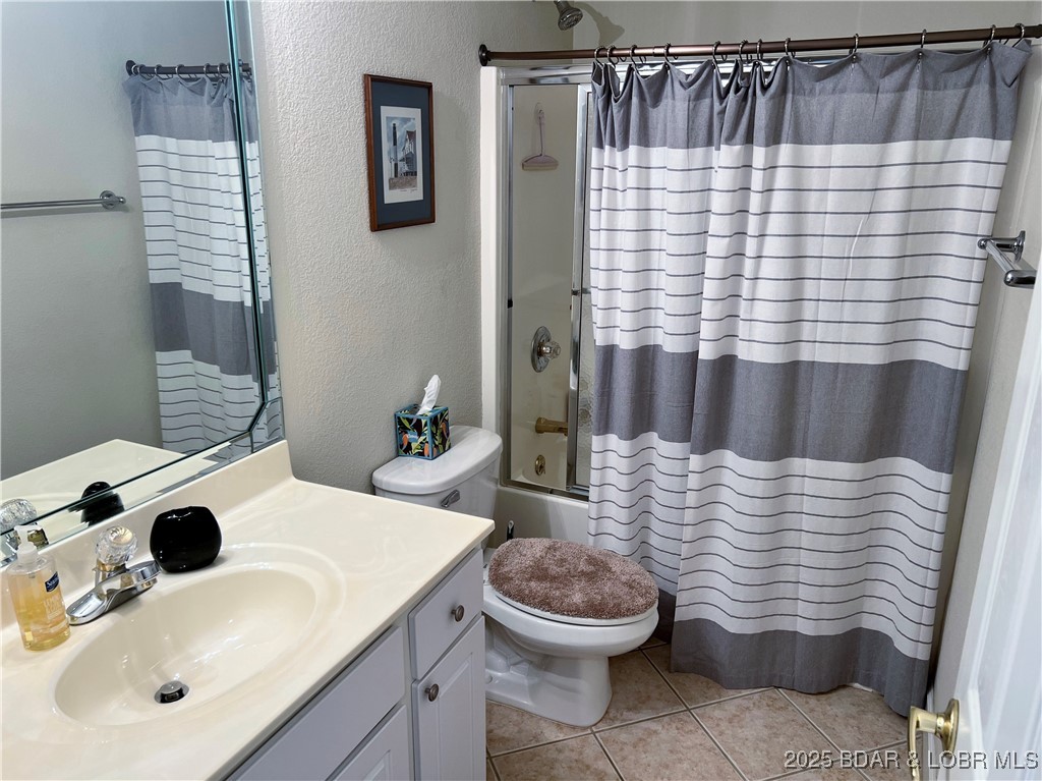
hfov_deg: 67.3
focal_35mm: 26
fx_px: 782
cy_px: 390
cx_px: 521
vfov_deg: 53.0
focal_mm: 5.7
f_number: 1.5
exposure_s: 1/60
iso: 80
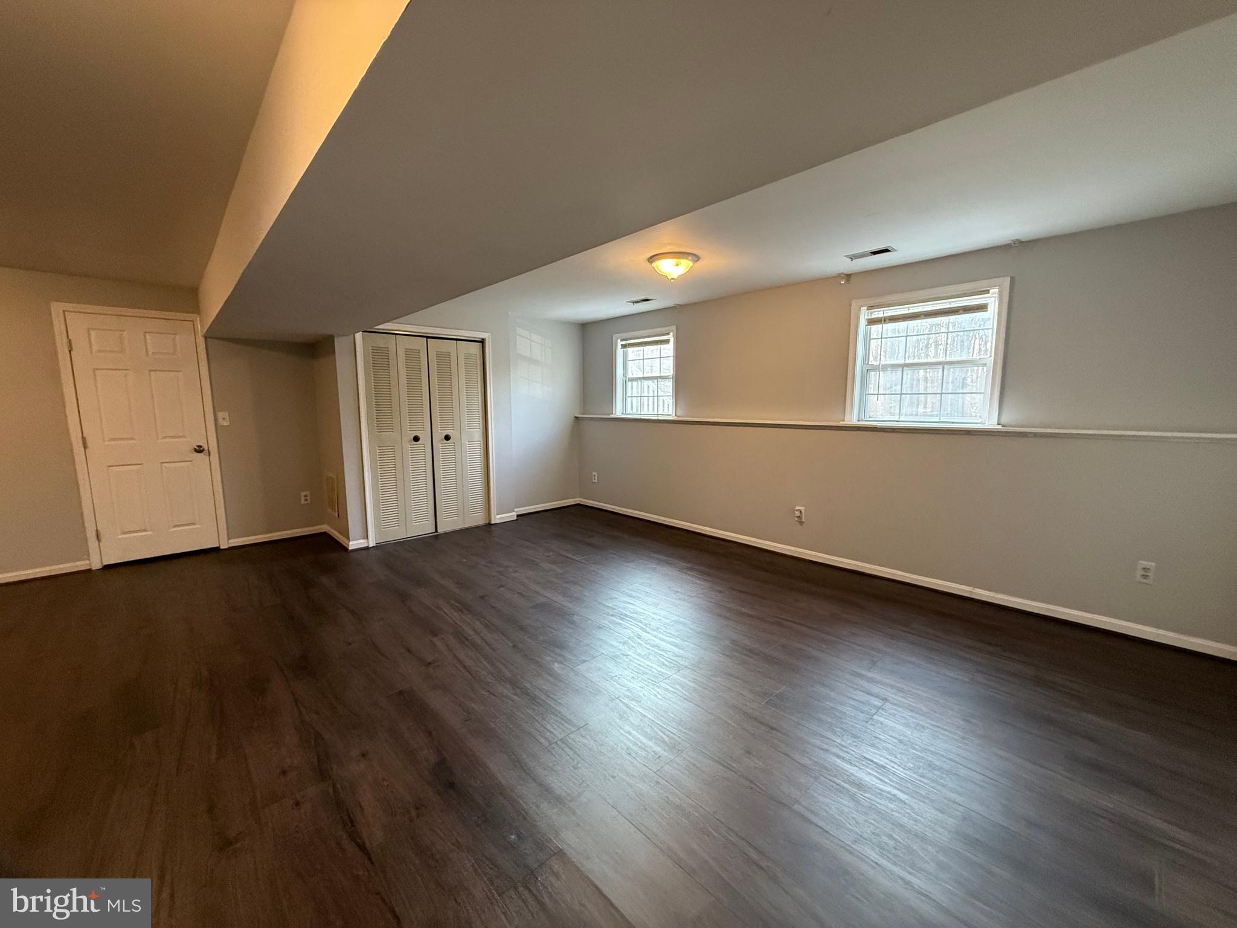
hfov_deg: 102.1
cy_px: 464
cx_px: 618
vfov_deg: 85.7
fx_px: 500
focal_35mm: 14
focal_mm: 2.22
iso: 640
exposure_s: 1/120
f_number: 2.2
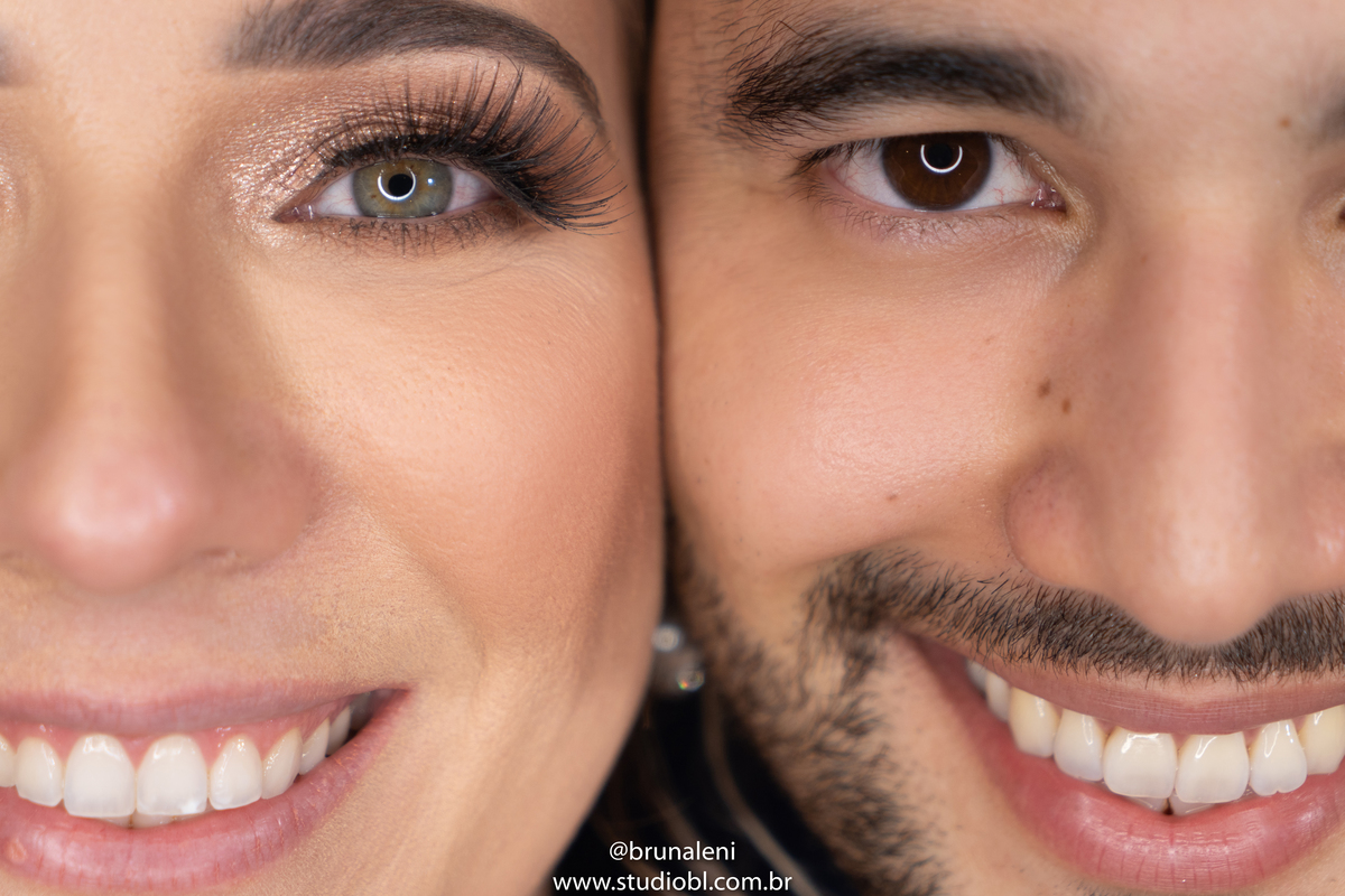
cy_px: 448
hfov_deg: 28.8
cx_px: 672
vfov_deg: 19.5
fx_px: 2615
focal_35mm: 70
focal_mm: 70
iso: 500
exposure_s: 1/160
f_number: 4.5
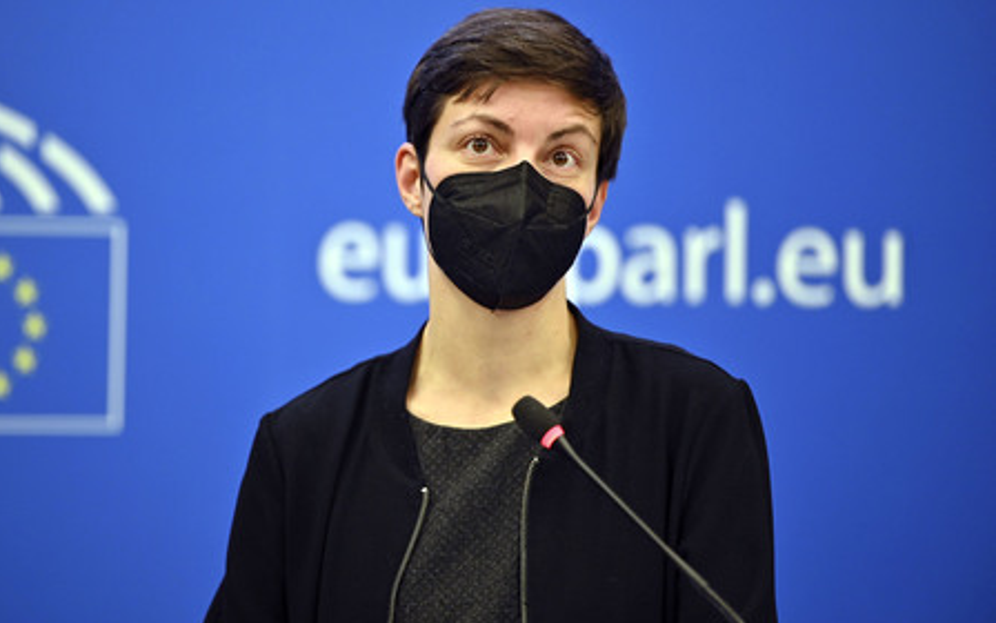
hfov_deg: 10.2
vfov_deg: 6.4
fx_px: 5565
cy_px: 316
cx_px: 497
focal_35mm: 205
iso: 640
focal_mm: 200
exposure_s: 1/160
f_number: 2.8
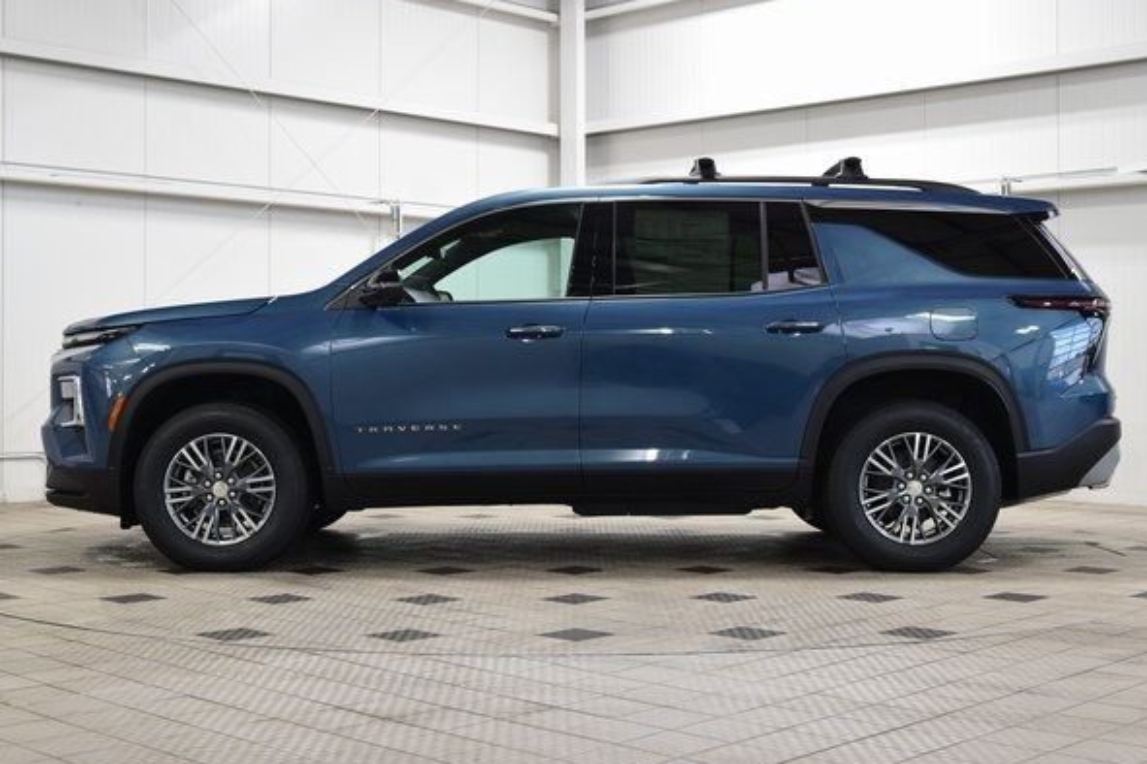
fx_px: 1657
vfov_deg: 26.0
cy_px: 367
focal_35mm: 52
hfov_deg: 38.2
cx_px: 574
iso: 500
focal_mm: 32
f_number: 6.3
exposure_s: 1/15
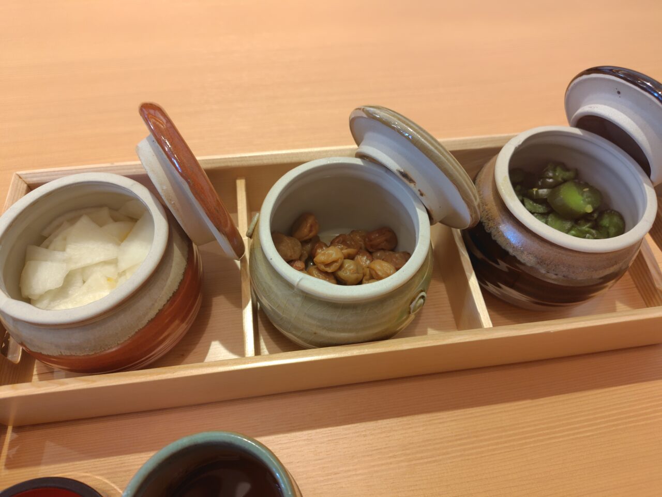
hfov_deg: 73.9
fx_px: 440
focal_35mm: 23
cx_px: 331
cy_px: 248
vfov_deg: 58.9
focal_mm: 5.6
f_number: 1.9
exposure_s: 1/50
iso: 188
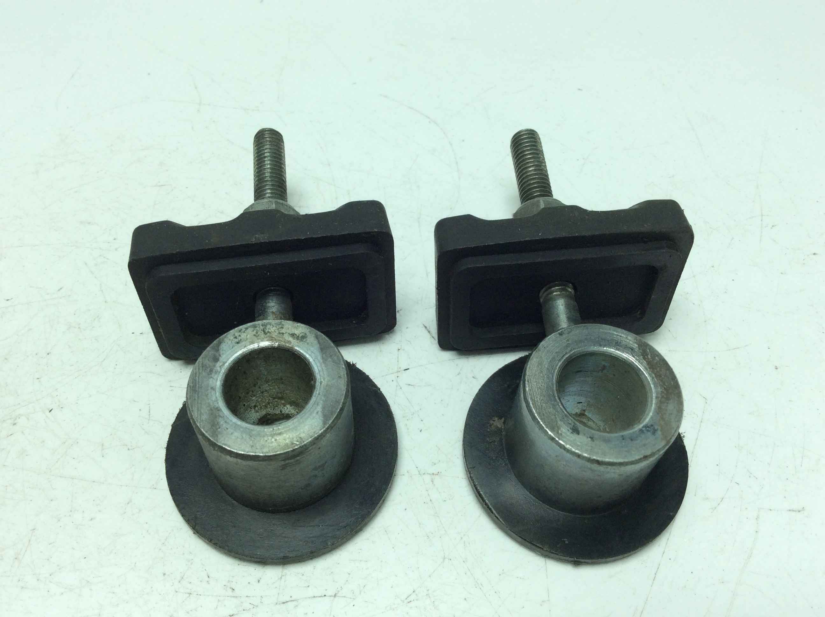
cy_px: 308
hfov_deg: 56.9
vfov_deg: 44.1
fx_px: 762
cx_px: 412
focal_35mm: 32
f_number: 2.4
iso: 32
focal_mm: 3.3
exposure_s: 1/376
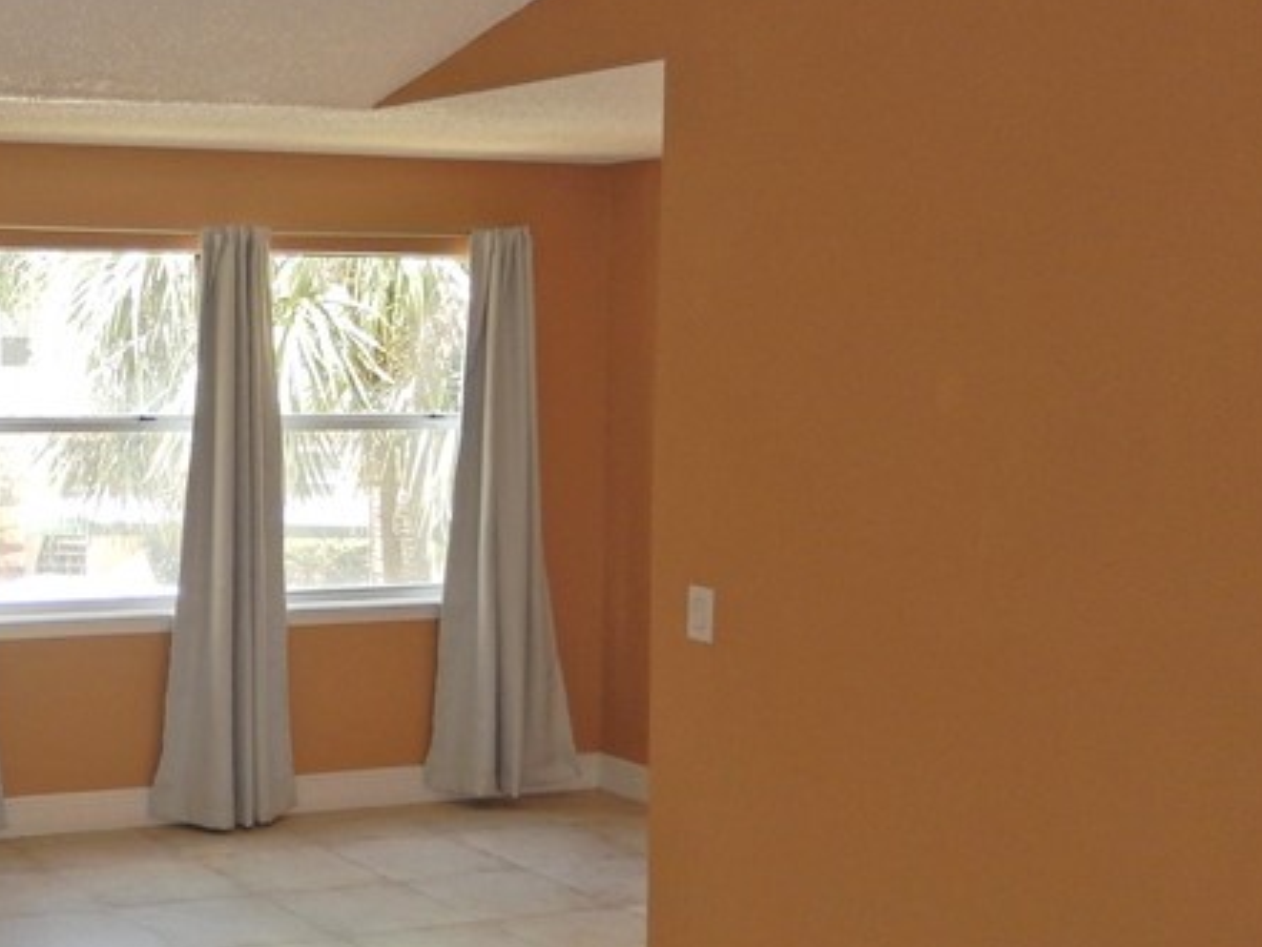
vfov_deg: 25.2
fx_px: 2115
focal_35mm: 58
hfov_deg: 30.6
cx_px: -26
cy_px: 372
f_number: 3.4
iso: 125
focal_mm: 4.5
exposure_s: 1/80
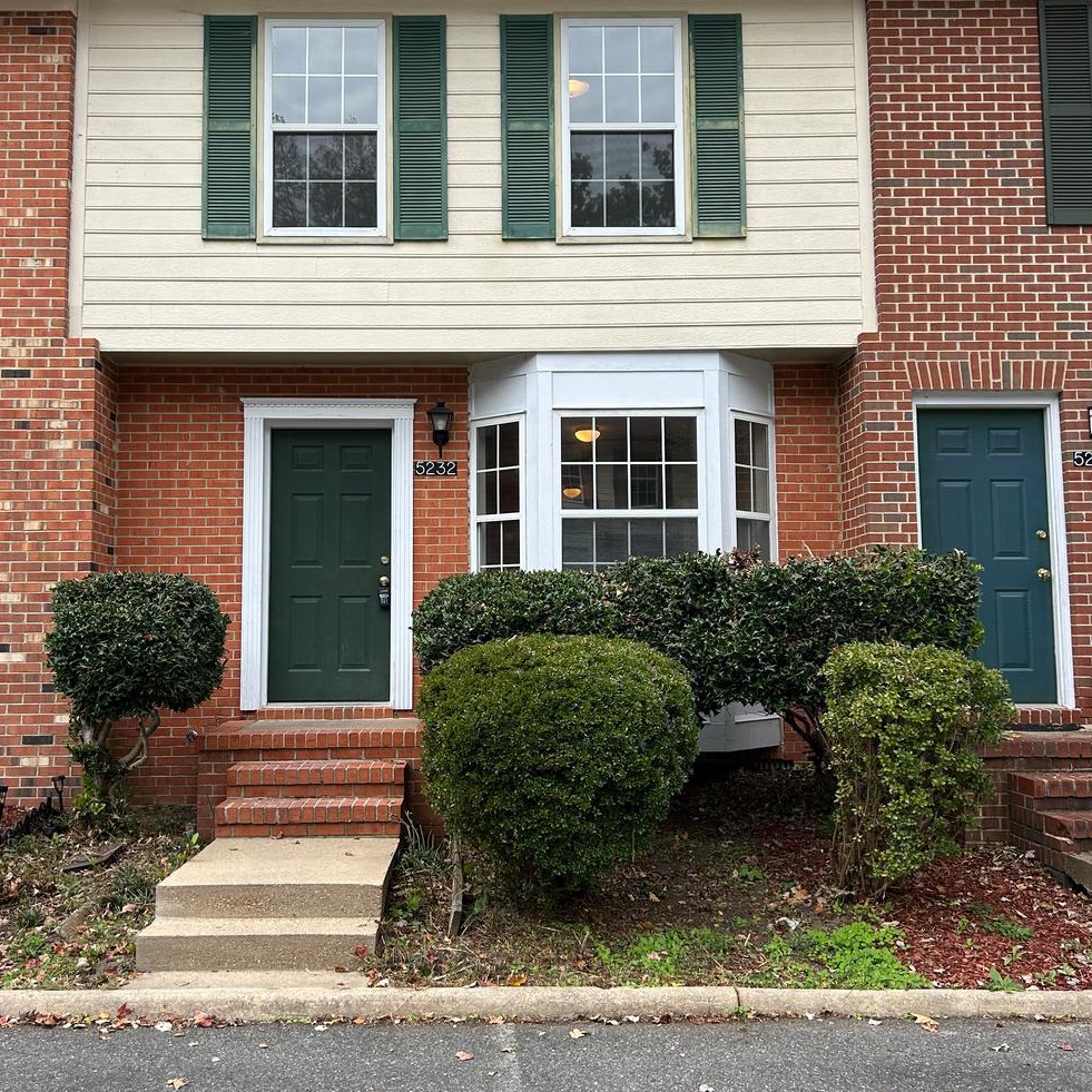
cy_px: 520
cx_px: 475
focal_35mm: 36
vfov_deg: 46.0
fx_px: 1285
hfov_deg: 45.9
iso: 50
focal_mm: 5.7
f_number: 1.5
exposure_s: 1/1266
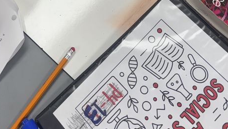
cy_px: -73
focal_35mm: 63
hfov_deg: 33.1
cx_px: 80
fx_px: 381
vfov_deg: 17.0
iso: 64
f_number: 1.6
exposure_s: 1/120
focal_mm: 5.96
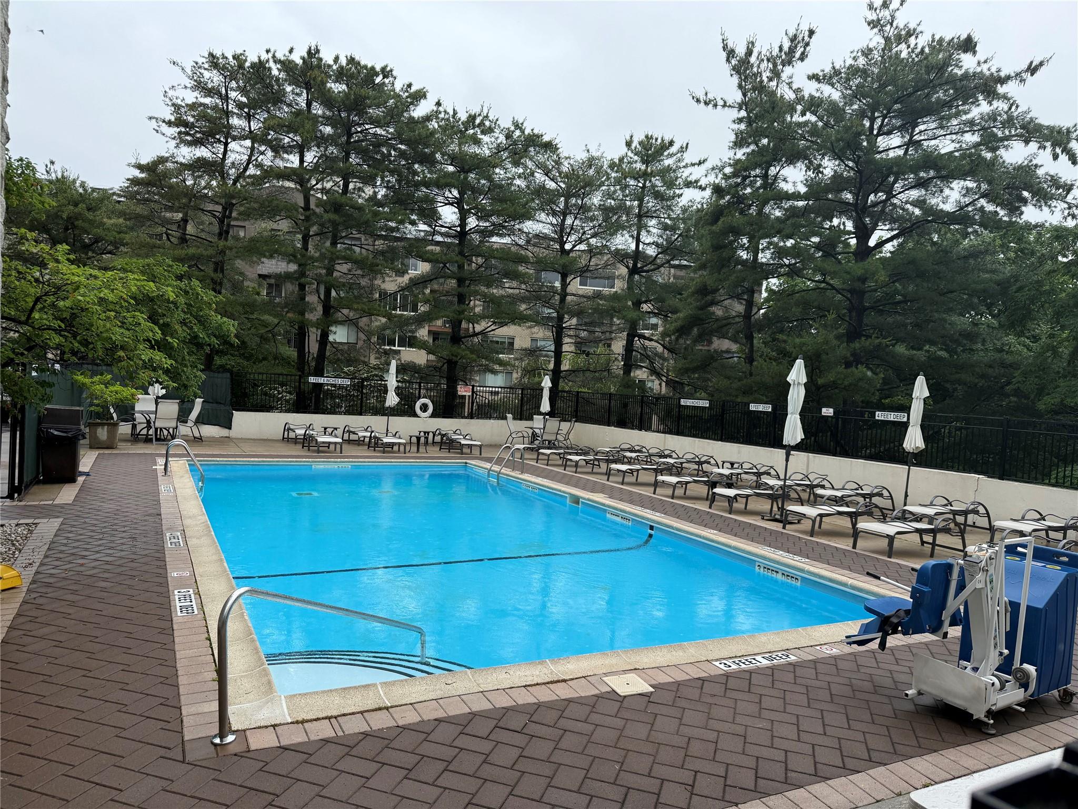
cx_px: 539
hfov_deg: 71.6
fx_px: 747
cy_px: 404
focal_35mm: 24
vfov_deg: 56.8
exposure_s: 1/2299
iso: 100
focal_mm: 6.76
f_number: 1.78
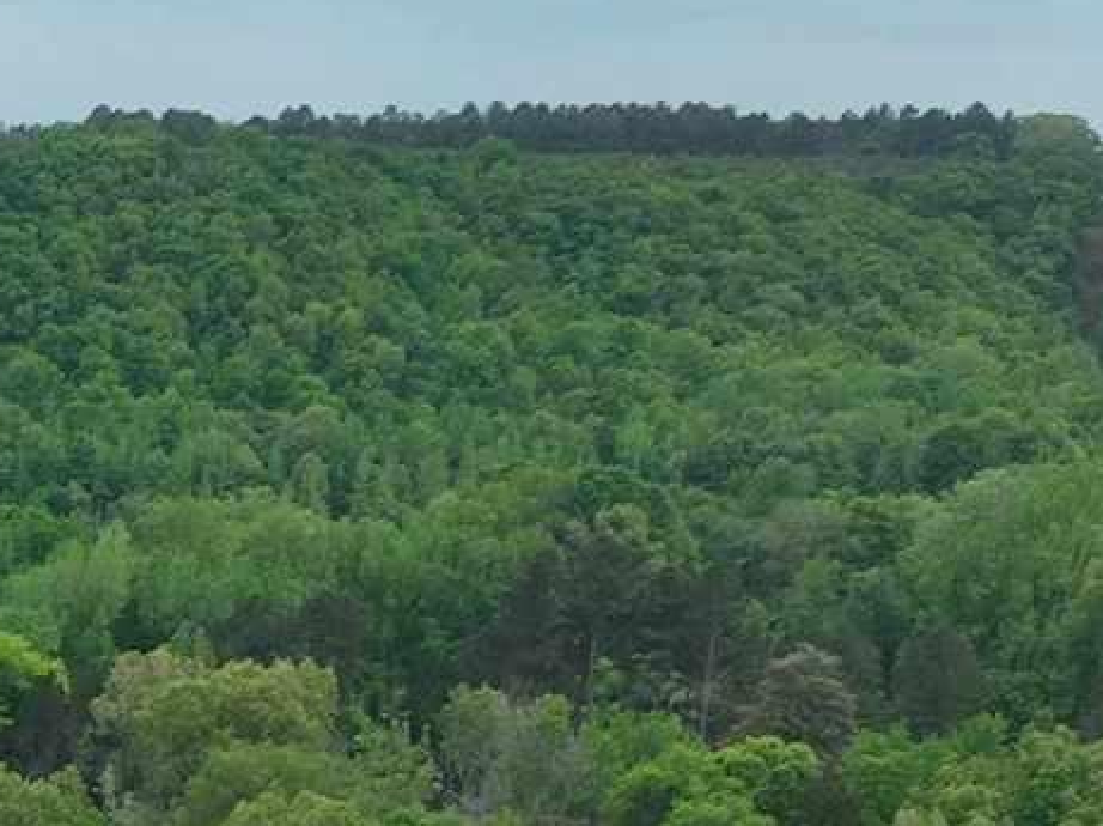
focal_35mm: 160
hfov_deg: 11.4
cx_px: -919
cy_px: 1323
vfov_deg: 9.0
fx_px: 5094
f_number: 2.8
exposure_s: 1/2000
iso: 130
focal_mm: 12.29
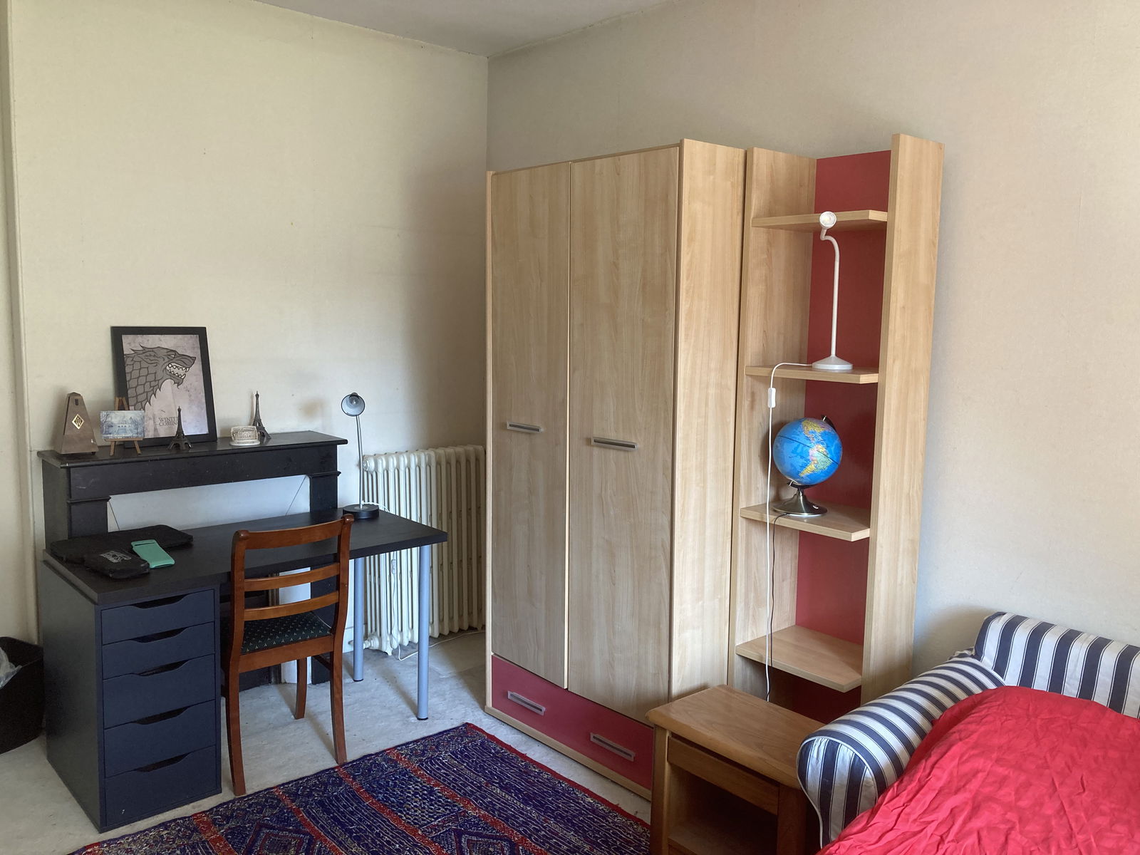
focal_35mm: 28
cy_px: 428
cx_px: 570
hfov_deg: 63.4
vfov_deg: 49.7
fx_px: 922
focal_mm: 3.99
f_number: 1.8
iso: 100
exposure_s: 1/60
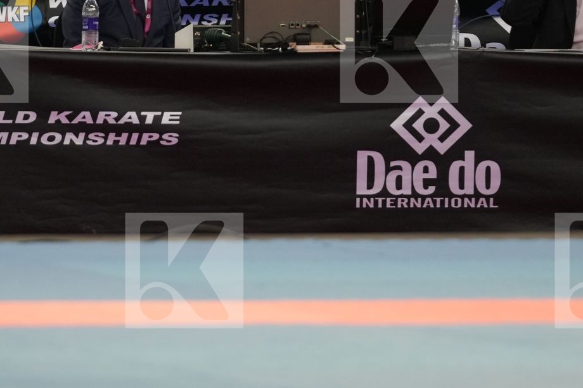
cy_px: 46
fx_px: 9504
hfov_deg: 3.5
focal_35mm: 587
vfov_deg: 2.3
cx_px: 184
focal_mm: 200
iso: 1250
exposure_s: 1/500
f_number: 2.8
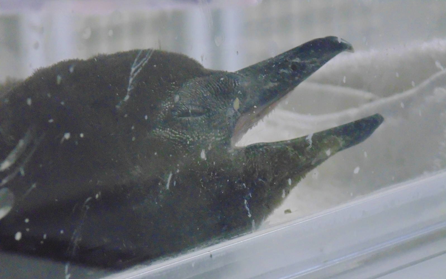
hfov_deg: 8.4
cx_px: 223
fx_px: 3051
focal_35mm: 251
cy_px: 165
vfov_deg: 5.2
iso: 800
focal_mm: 42.3
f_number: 5.6
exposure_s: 1/50
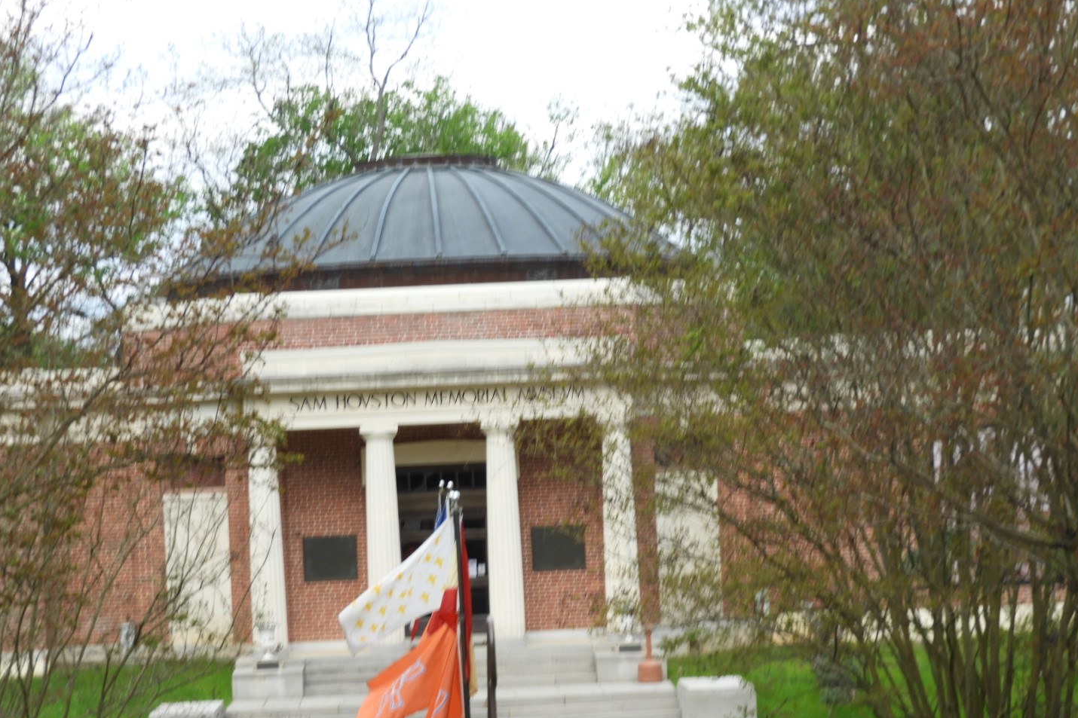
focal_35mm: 110
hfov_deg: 18.6
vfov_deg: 12.4
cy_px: 397
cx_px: 542
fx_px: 3293
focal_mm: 18.8
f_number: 4.8
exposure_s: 1/125
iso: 100
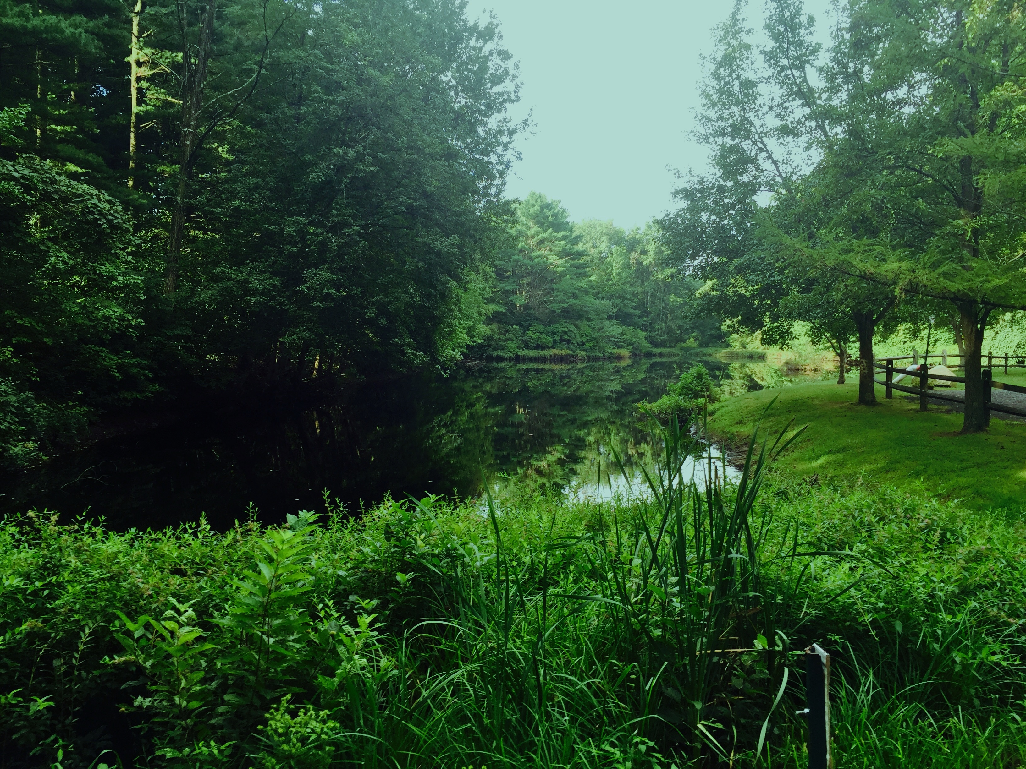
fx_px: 860
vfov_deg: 48.2
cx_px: 513
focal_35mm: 29
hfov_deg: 61.7
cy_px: 384
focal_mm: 4.15
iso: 32
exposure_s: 1/126
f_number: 2.2
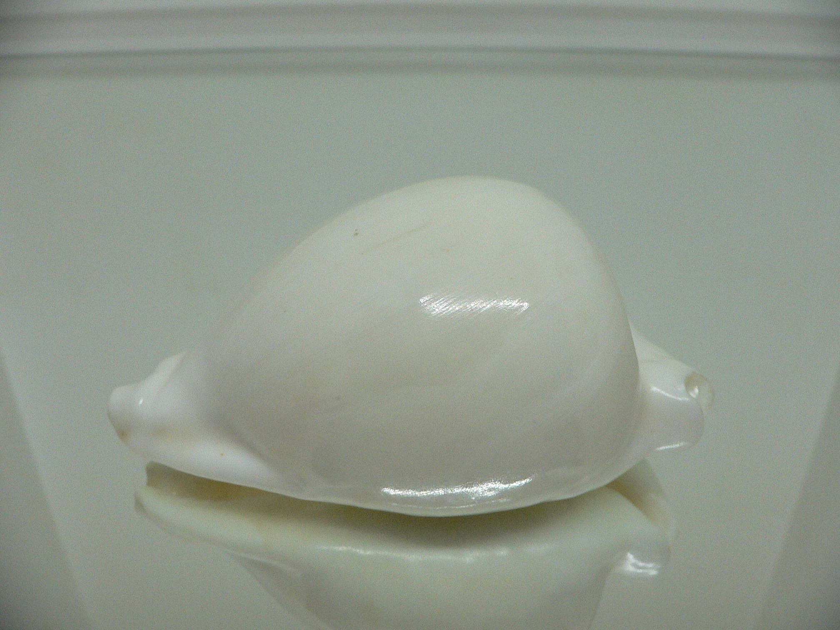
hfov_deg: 52.6
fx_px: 849
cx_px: 420
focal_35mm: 35
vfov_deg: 40.7
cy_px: 315
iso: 200
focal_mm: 4.6
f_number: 2.8
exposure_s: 1/60
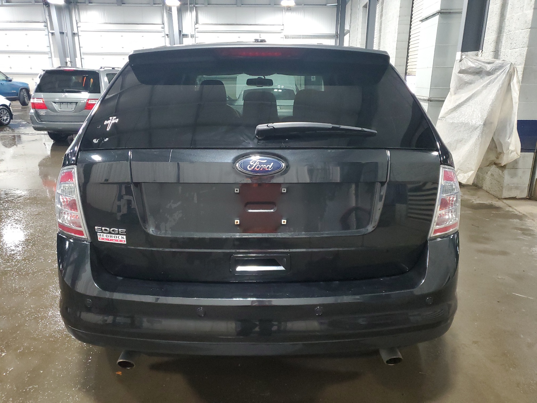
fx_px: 403
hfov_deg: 67.3
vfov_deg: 53.1
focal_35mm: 26
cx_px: 268
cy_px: 202
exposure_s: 1/60.2
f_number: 1.5
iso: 378
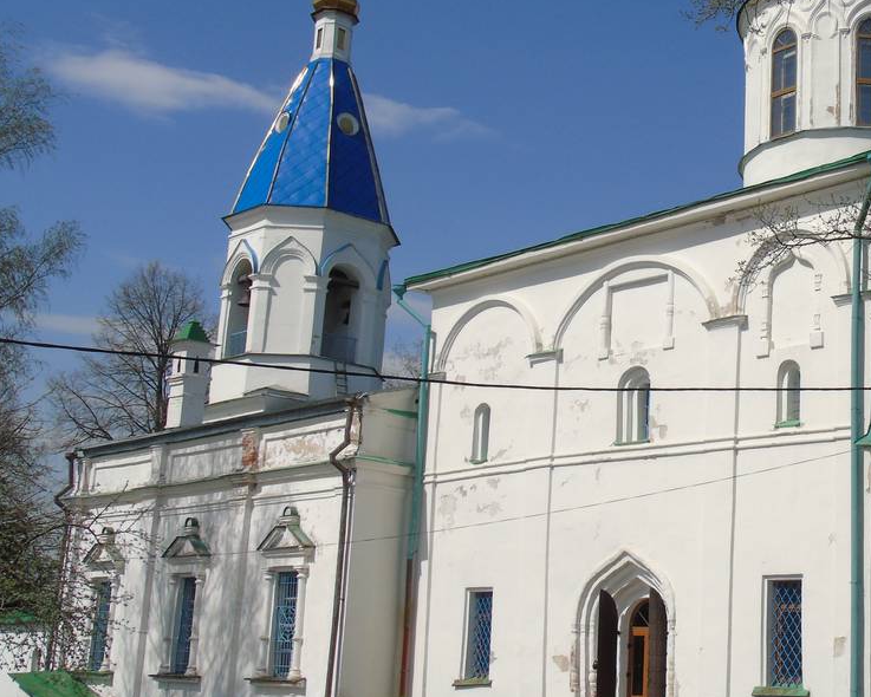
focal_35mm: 54
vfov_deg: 28.1
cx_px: 706
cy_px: 317
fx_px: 1392
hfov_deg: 33.6
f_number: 5
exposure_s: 1/1000
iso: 80
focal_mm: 6.1
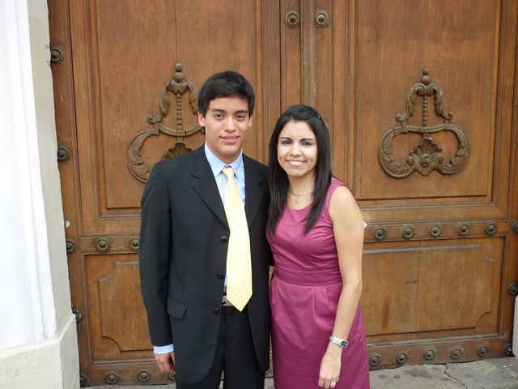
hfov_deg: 55.4
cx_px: 259
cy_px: 194
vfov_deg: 42.9
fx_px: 494
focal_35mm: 33
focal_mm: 5.5
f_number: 2.8
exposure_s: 1/250
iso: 80
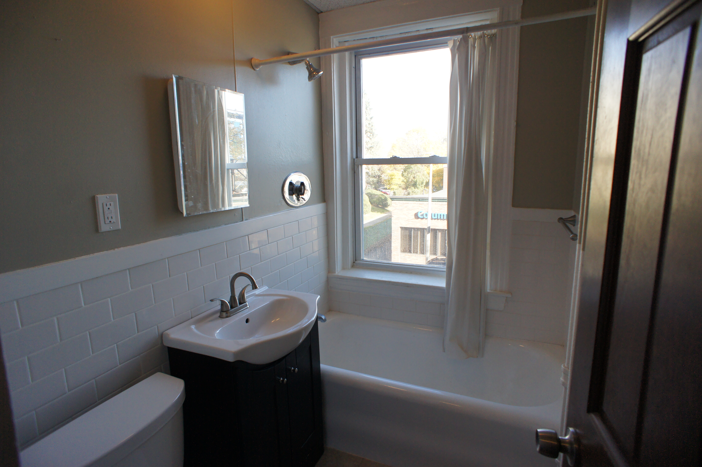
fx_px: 468
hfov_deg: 73.8
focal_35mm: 24
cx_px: 351
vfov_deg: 53.1
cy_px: 234
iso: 640
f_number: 4.5
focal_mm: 16
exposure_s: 1/250
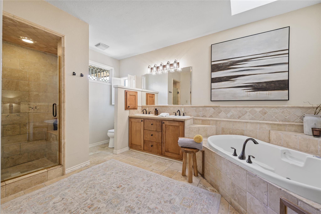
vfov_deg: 81.2
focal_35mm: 14
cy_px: 107
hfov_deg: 104.3
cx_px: 160
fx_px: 125
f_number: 8
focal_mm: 14
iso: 250
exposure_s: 1
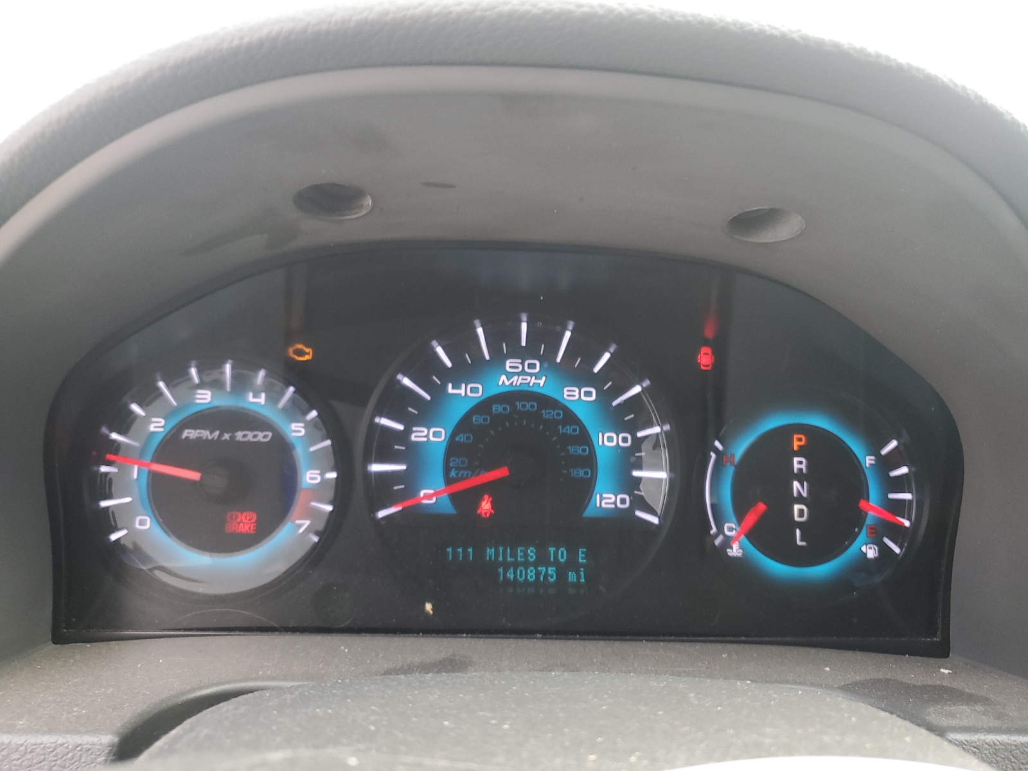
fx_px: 772
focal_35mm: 26
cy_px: 386
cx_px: 514
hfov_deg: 67.3
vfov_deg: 53.1
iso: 58
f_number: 1.5
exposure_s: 1/60.2
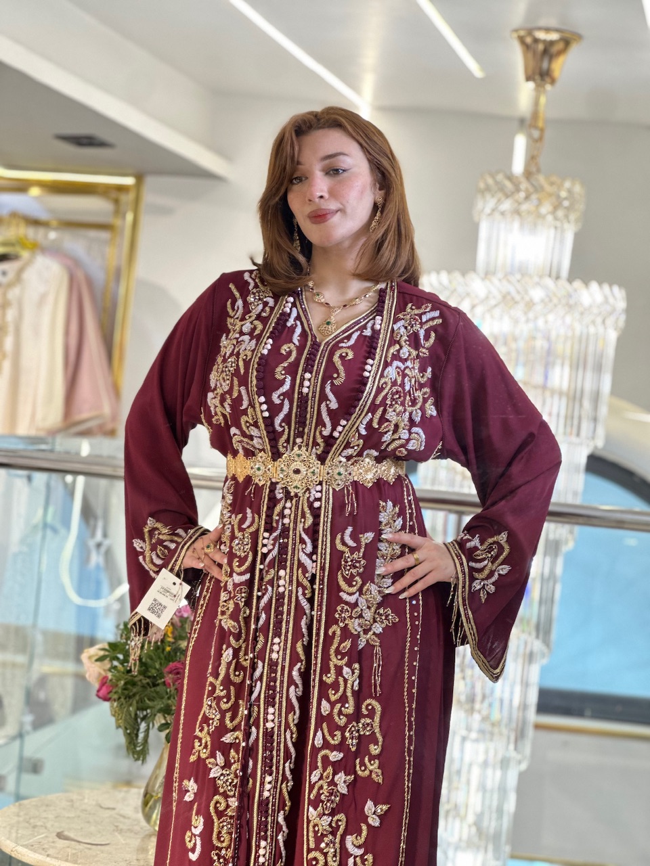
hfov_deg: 19.1
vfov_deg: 25.3
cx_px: 325
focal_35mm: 77
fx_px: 1928
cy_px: 433
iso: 250
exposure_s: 1/100
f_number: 2.8
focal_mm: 9
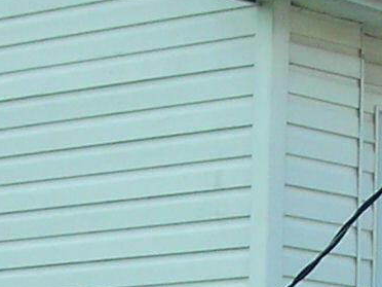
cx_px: 242
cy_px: 501
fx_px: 2924
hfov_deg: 7.5
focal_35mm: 265
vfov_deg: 5.5
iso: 50
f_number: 3.2
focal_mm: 6.3
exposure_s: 1/519
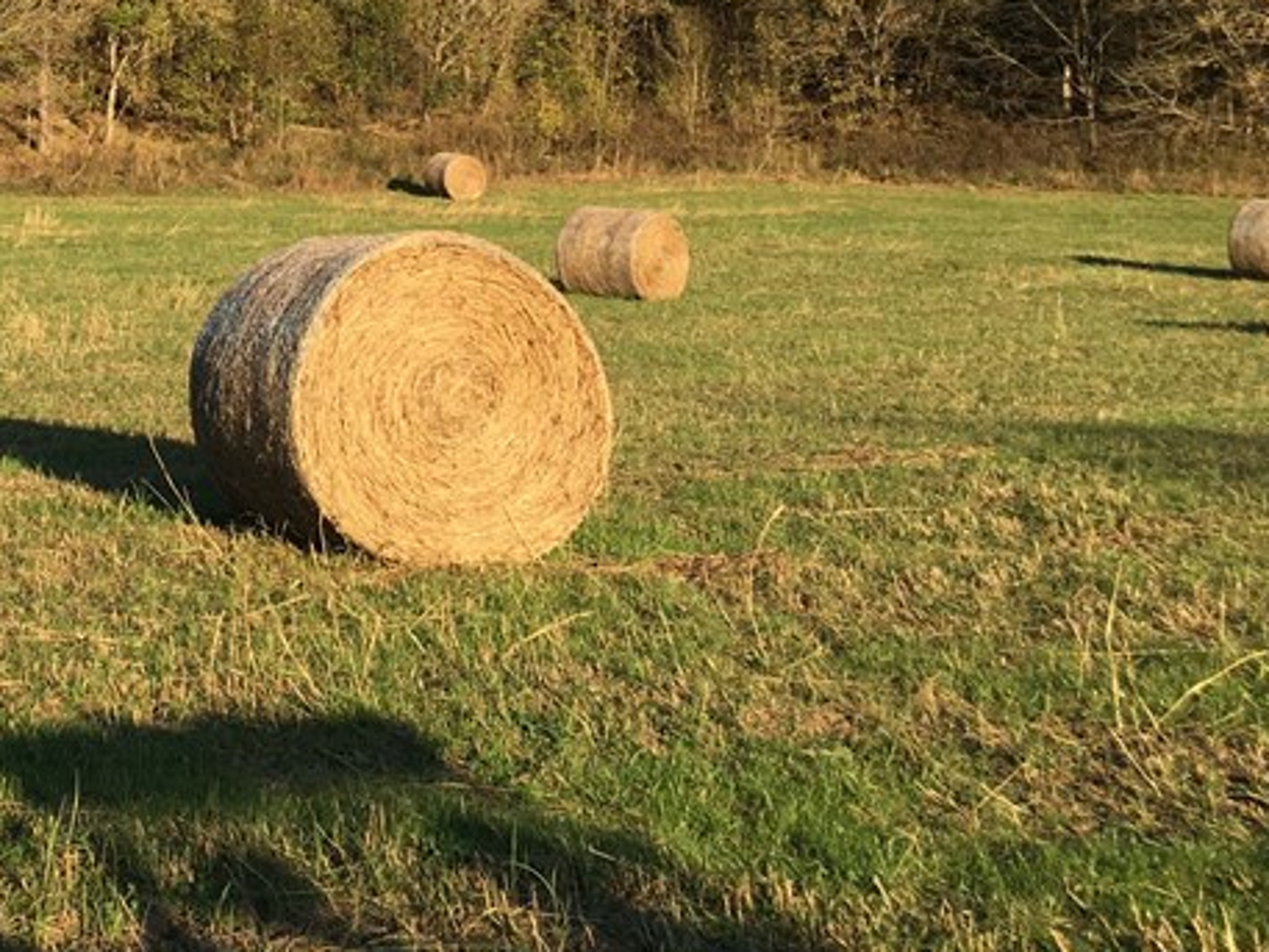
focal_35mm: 65
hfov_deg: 27.5
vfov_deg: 21.8
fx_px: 2383
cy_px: -8
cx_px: -92
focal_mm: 4.15
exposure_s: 1/801
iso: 25
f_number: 2.2
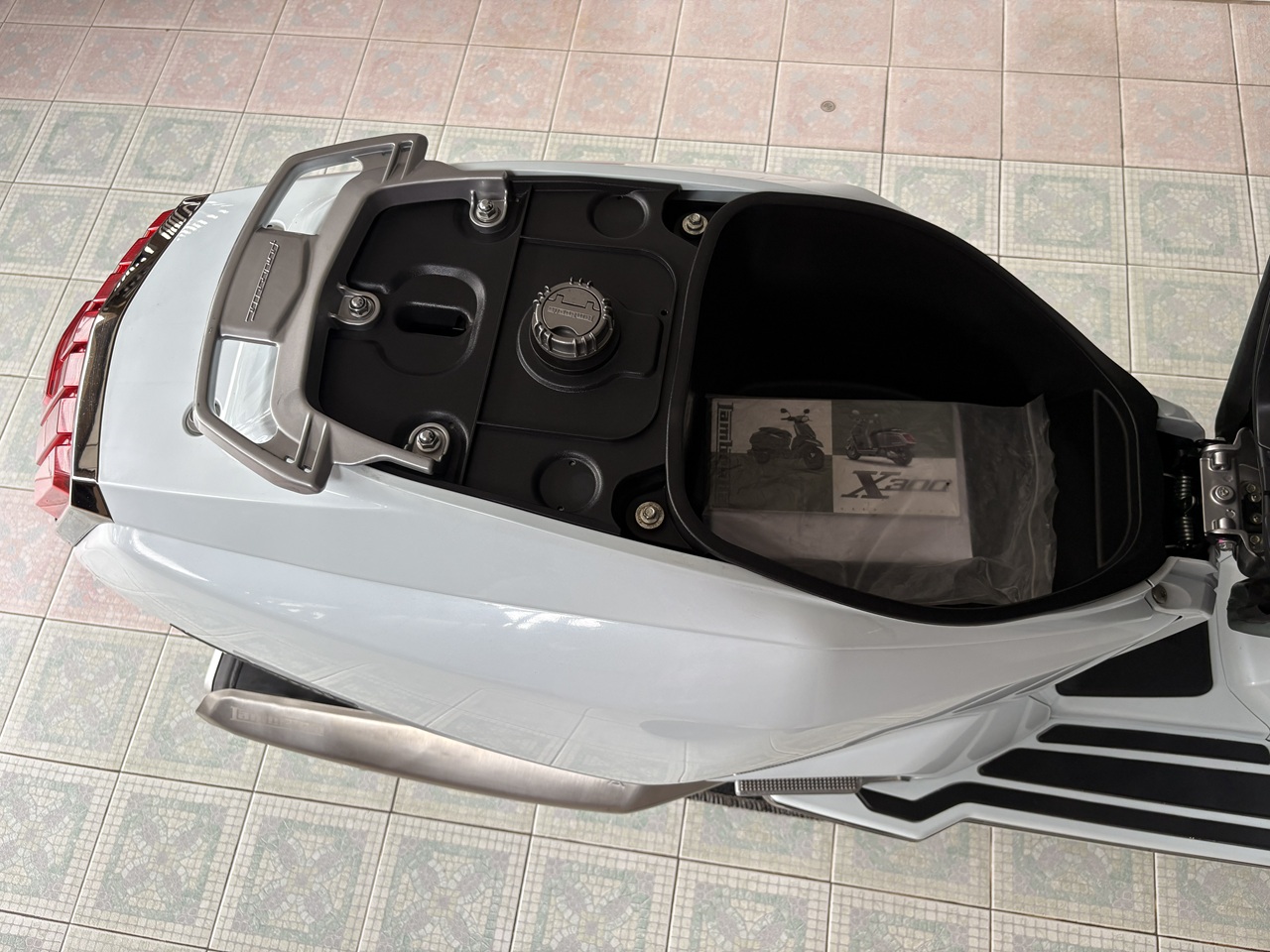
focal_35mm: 26
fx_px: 954
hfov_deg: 67.3
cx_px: 635
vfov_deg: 53.1
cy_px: 476
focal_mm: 5.96
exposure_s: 1/122
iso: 100
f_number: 1.6
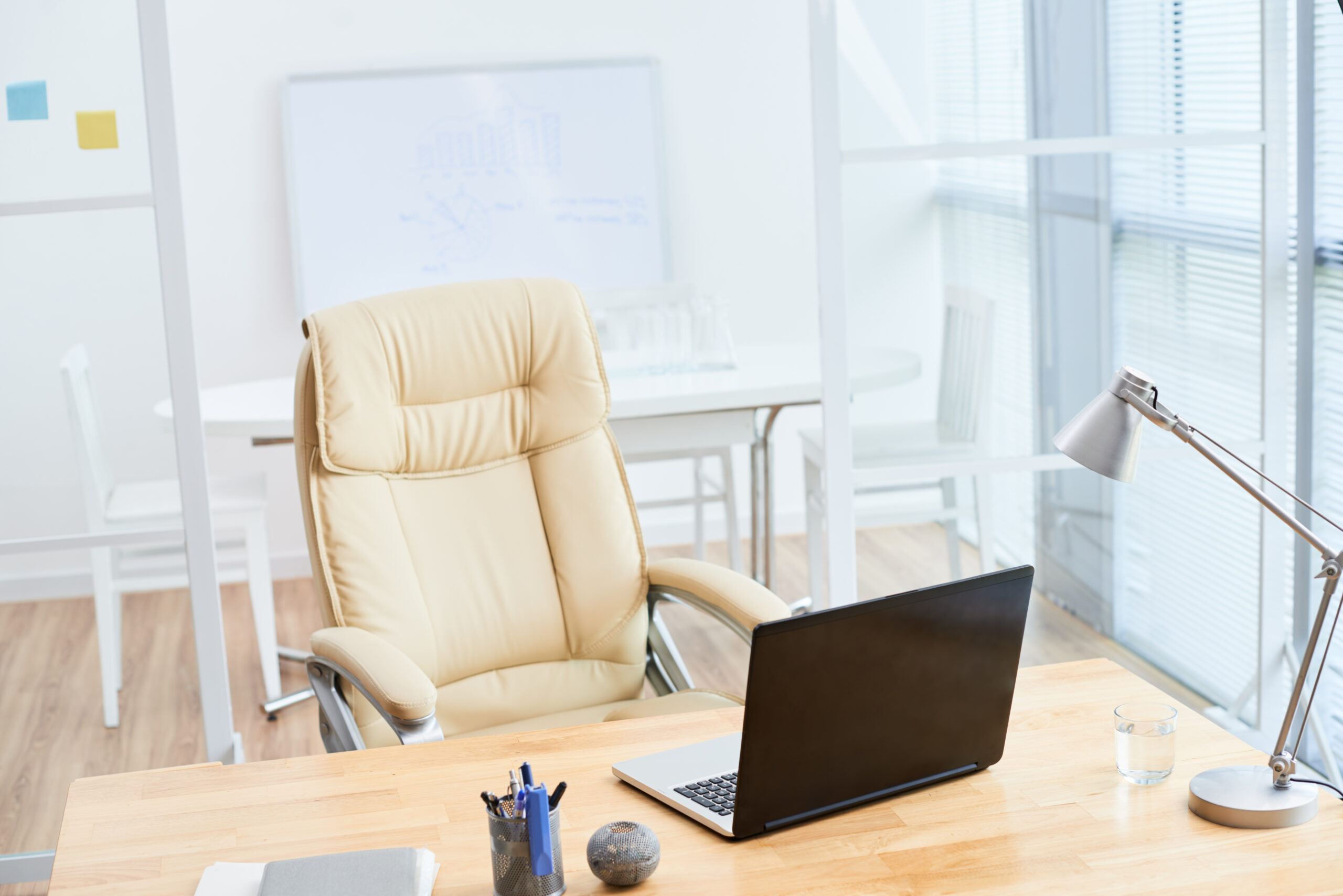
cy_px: 448
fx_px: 1866
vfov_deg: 27.0
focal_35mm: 50
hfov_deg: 39.6
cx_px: 672
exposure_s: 1/100
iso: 200
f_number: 4
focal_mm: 50
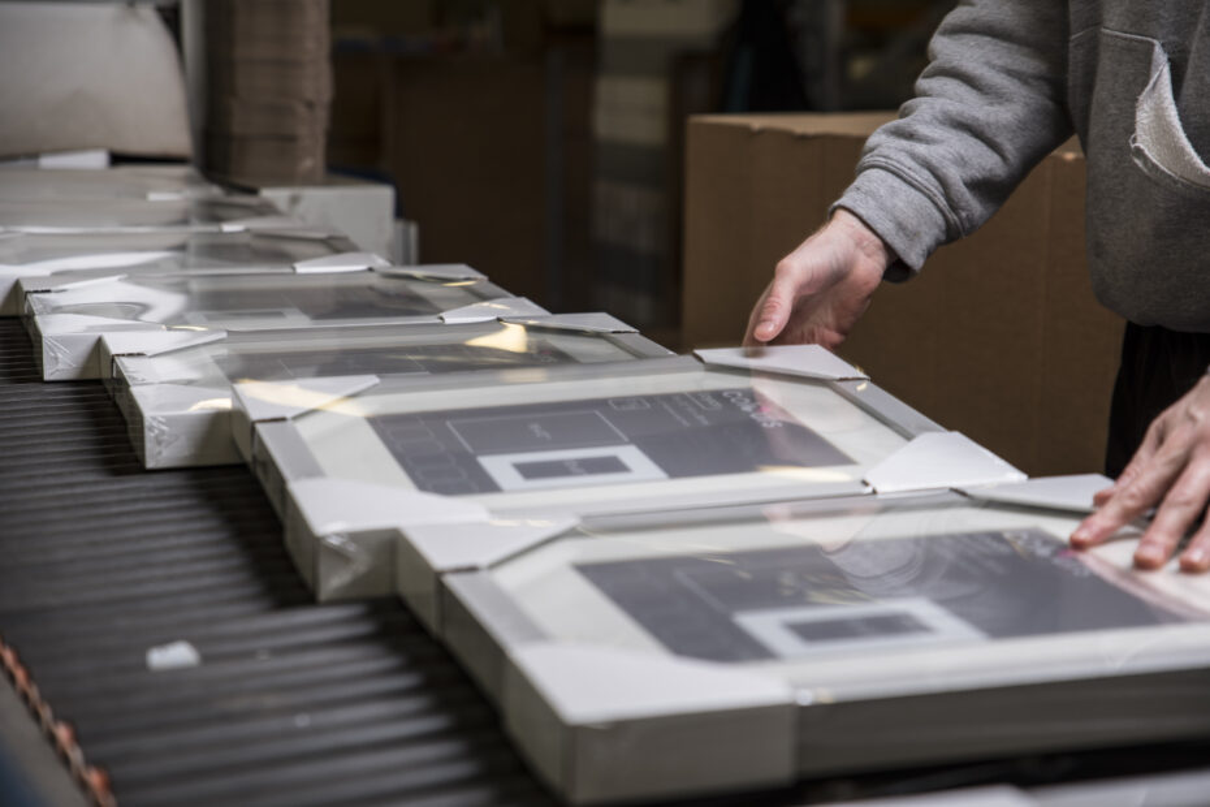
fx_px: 2353
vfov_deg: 19.5
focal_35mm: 70
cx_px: 605
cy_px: 404
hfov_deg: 28.8
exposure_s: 1/60
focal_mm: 70
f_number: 3.5
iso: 100
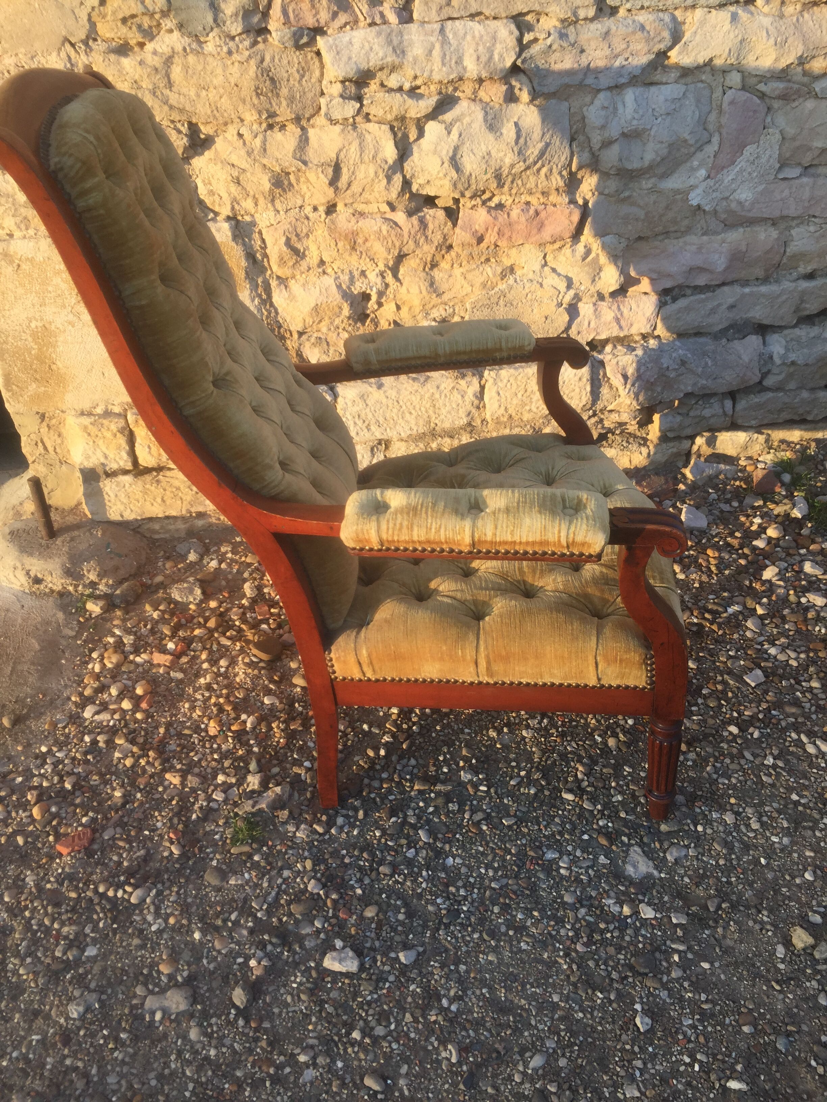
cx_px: 414
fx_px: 924
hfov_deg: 48.2
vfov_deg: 61.7
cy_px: 551
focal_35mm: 29
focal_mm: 4.15
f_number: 2.2
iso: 32
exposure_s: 1/341
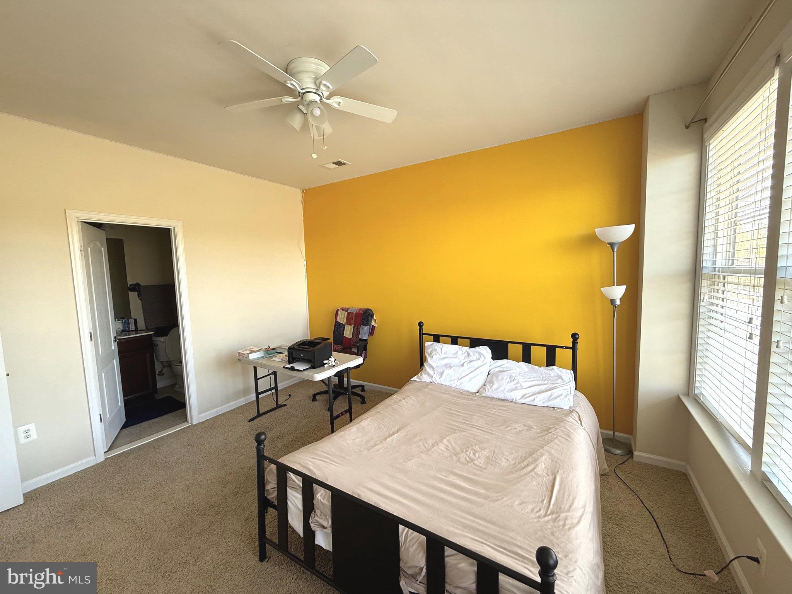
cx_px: 396
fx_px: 320
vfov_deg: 85.7
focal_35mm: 14
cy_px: 297
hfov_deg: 102.1
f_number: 2.2
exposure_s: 1/99
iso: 100
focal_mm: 2.22
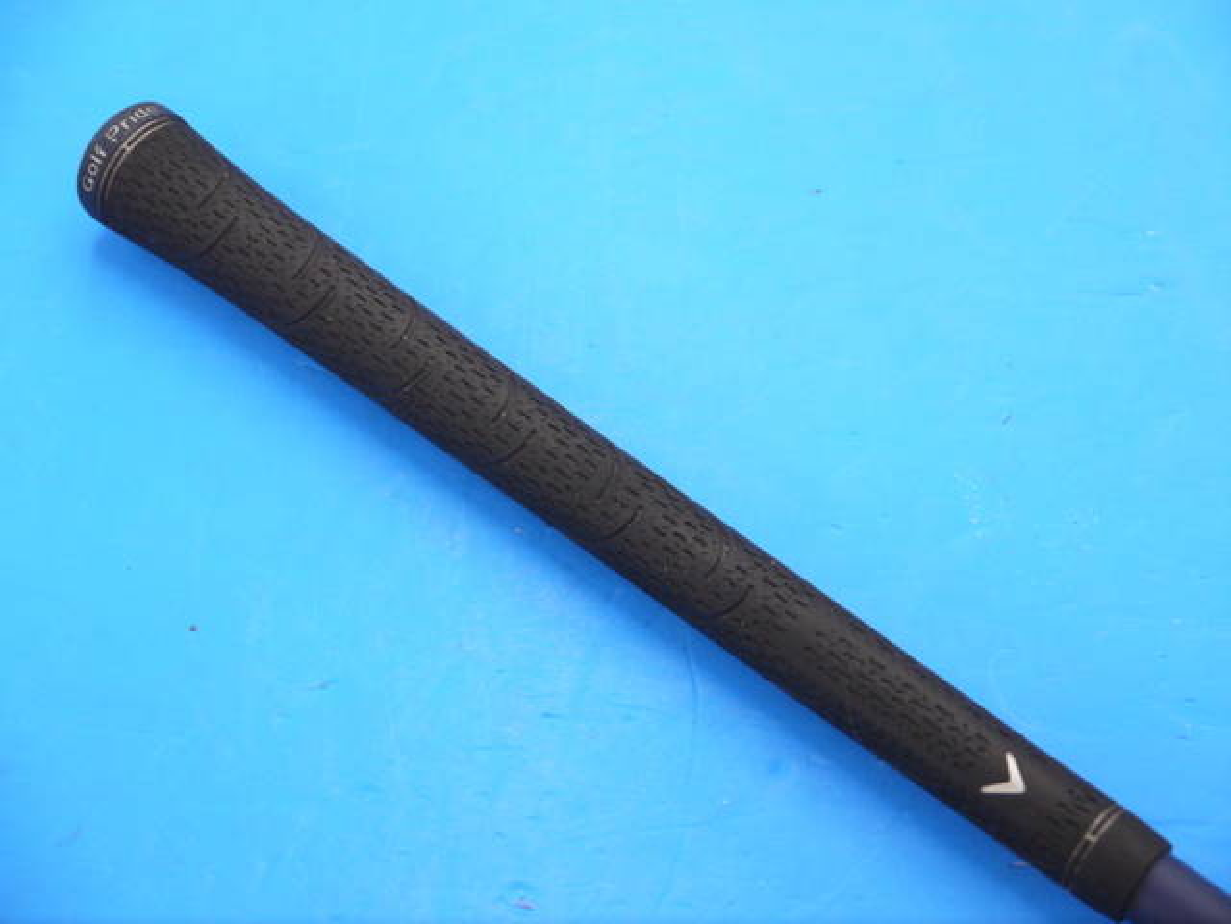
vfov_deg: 17.6
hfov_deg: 23.3
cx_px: 616
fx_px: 2987
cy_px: 462
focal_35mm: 84
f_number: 5.6
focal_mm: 42
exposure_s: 1/80
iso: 640
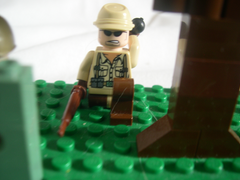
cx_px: 122
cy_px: 90
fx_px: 270
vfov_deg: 36.8
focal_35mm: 39
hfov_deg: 47.9
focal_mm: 8
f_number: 2.8
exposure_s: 1/5.1
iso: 112
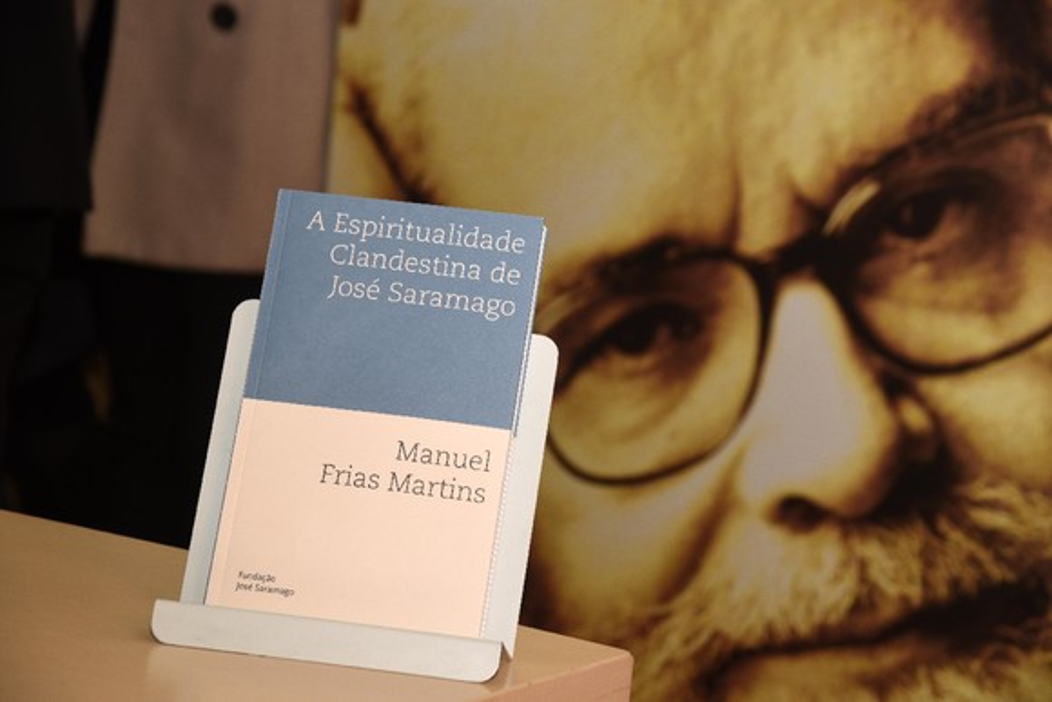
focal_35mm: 120
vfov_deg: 11.4
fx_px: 3507
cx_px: 526
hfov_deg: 17.1
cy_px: 351
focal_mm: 120
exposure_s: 1/80
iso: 1250
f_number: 13
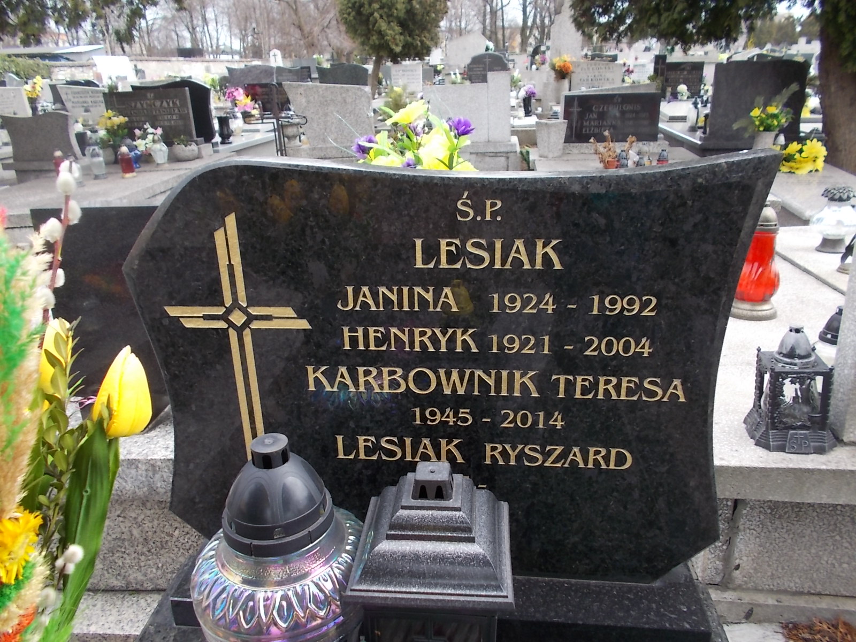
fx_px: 643
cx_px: 428
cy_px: 321
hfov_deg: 67.3
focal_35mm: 26
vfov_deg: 53.1
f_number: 3.2
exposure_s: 1/160
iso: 80
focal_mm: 4.6
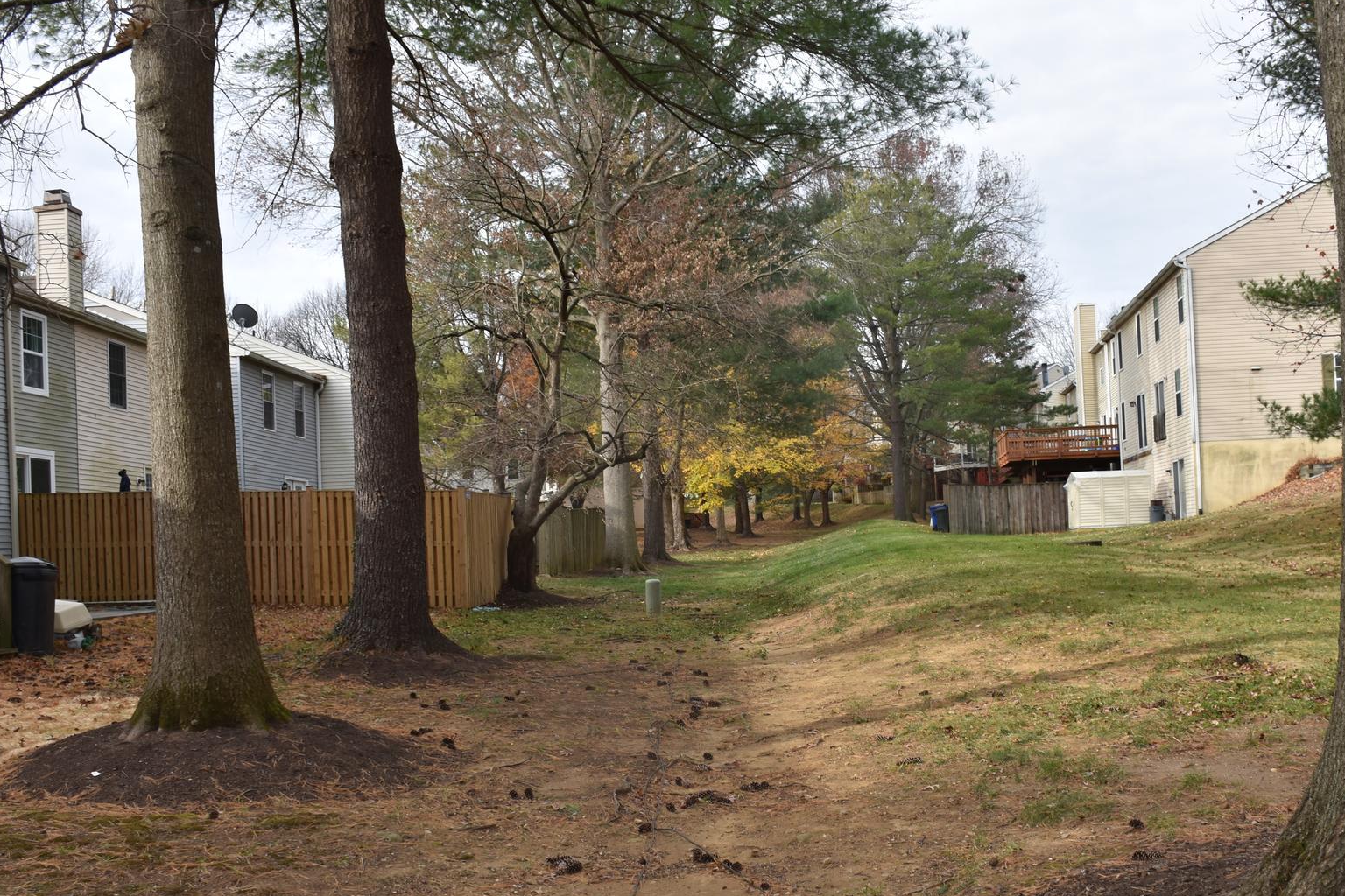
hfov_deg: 53.0
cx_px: 755
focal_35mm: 36
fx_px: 1345
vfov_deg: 36.8
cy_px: 529
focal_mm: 18
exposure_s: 1/160
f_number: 6.3
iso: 100
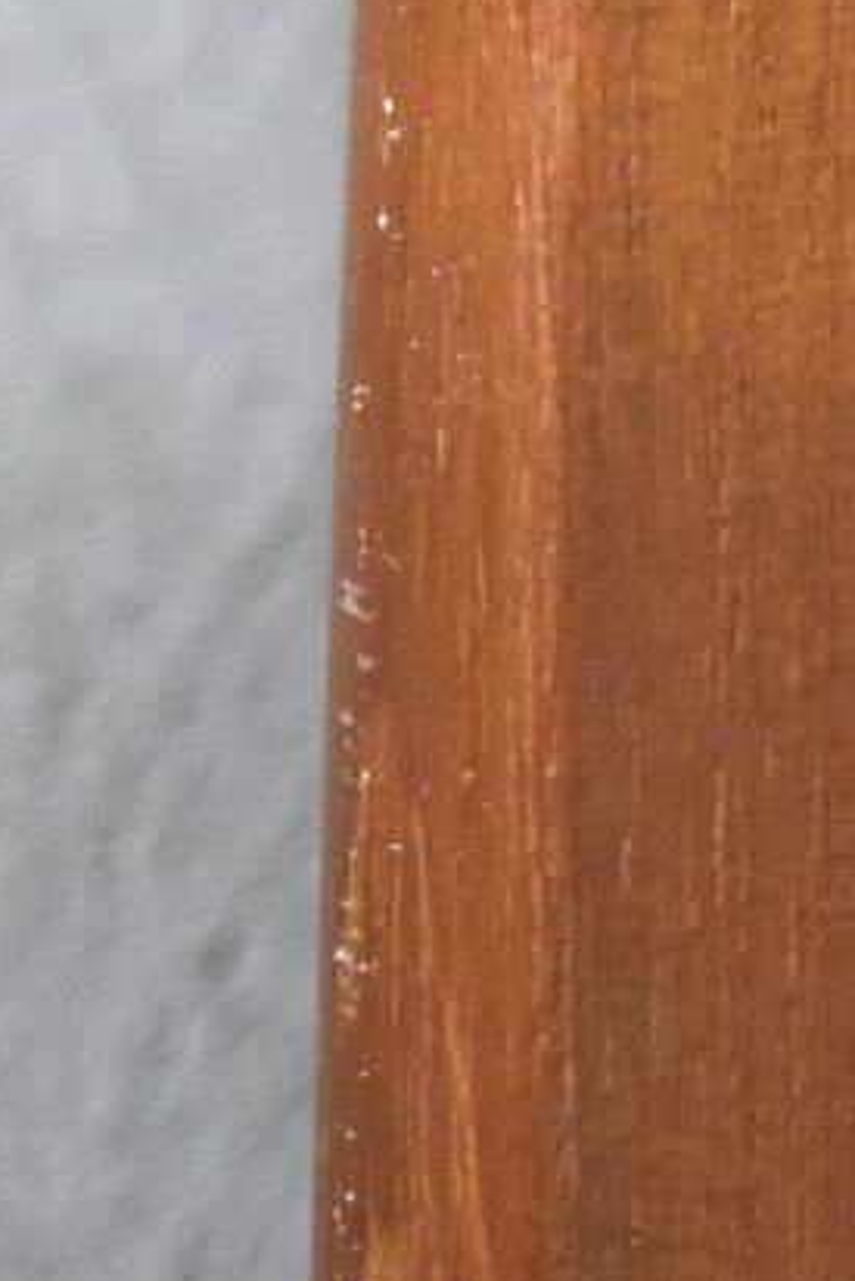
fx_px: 10429
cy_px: -180
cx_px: 1004
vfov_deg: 7.0
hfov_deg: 4.7
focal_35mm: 293
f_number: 4
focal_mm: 63
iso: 6400
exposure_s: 1/85
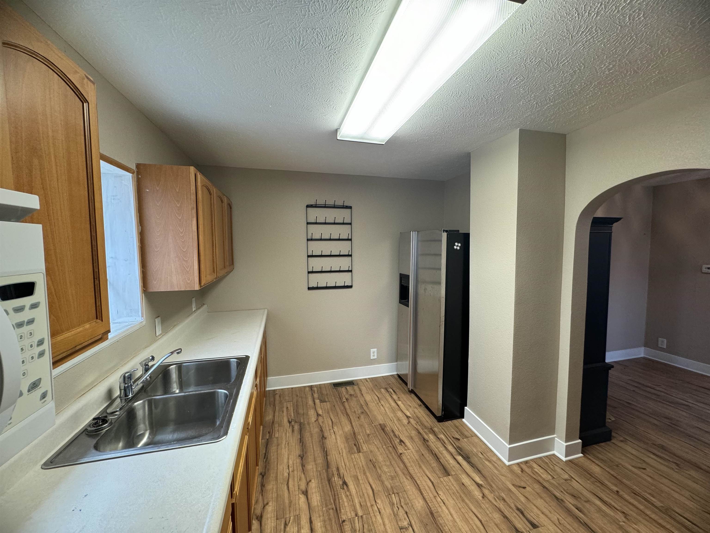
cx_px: 355
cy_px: 266
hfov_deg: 102.1
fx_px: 287
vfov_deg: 85.7
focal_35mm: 14
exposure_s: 1/60
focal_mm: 2.22
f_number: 2.2
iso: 160
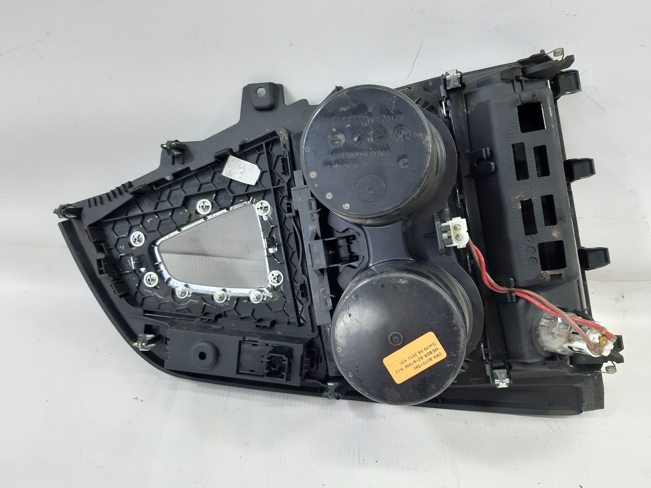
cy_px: 244
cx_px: 326
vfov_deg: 51.3
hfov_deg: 65.3
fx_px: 508
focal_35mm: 27
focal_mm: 3.93
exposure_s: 1/50
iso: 64
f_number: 1.7
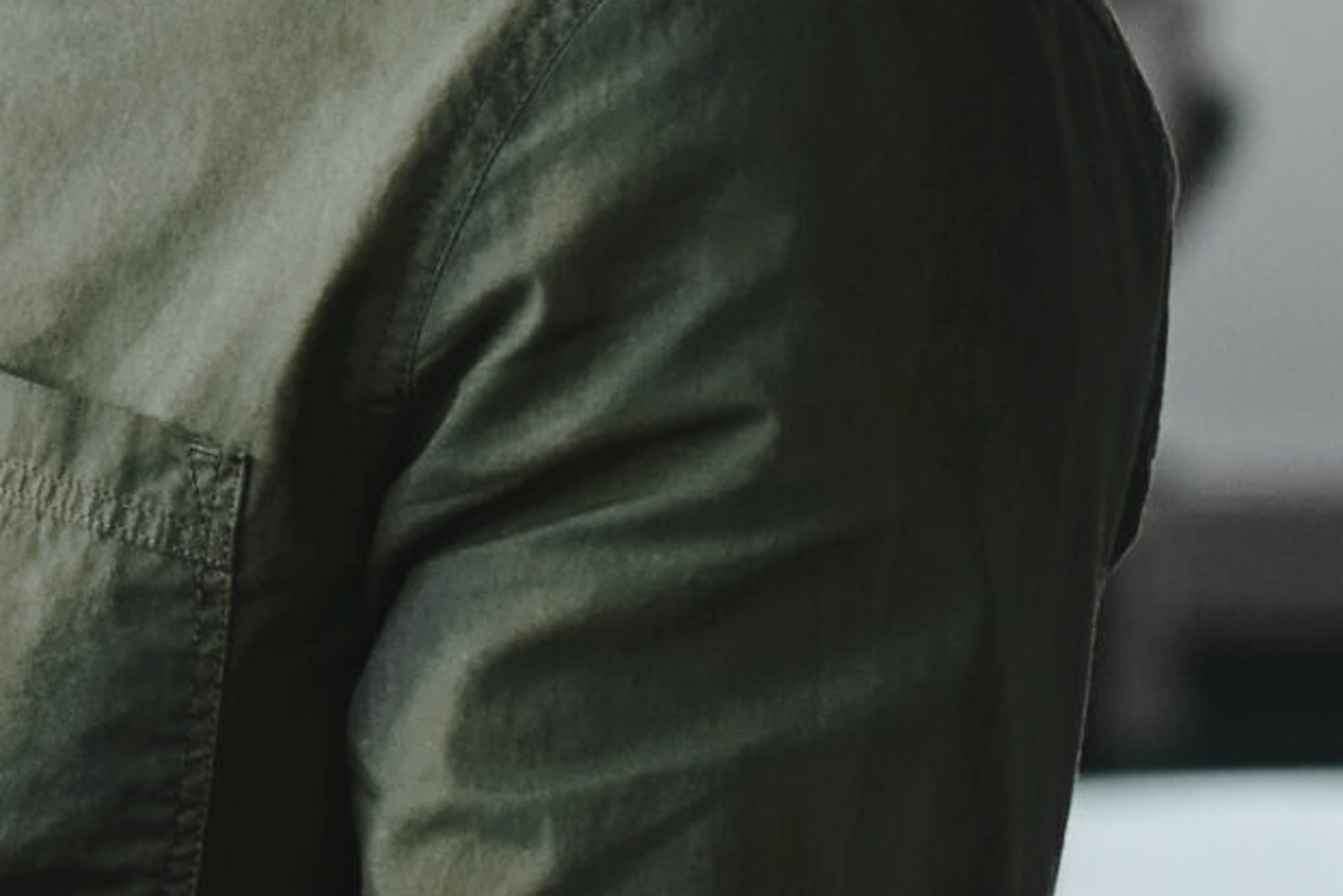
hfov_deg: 9.4
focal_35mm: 214
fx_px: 7985
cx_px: -484
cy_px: -241
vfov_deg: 6.4
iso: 400
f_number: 1.4
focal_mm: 35
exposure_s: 1/2000
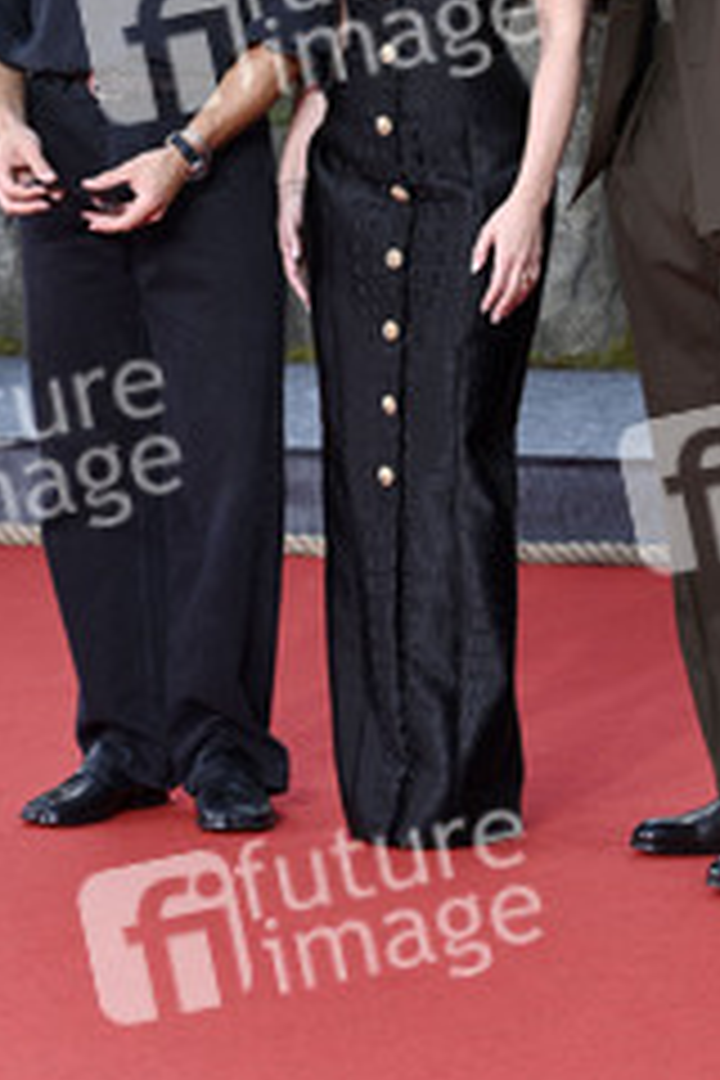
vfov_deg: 9.1
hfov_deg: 6.1
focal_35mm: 225
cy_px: 243
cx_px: 441
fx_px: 6749
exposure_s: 1/200
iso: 640
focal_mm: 135
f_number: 8
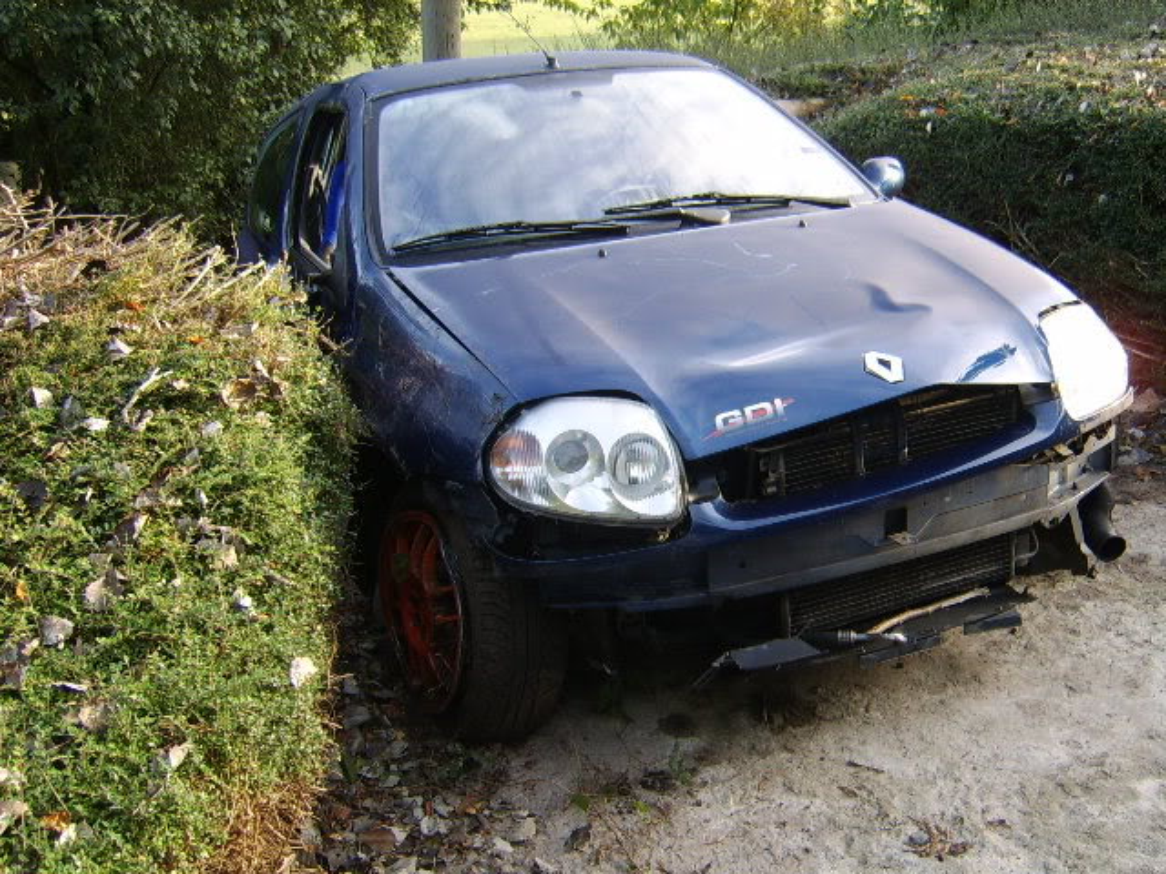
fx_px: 1044
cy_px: 437
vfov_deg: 45.4
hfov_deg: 58.4
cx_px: 583
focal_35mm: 31
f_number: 2.7
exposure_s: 1/92
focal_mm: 8.13
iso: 71
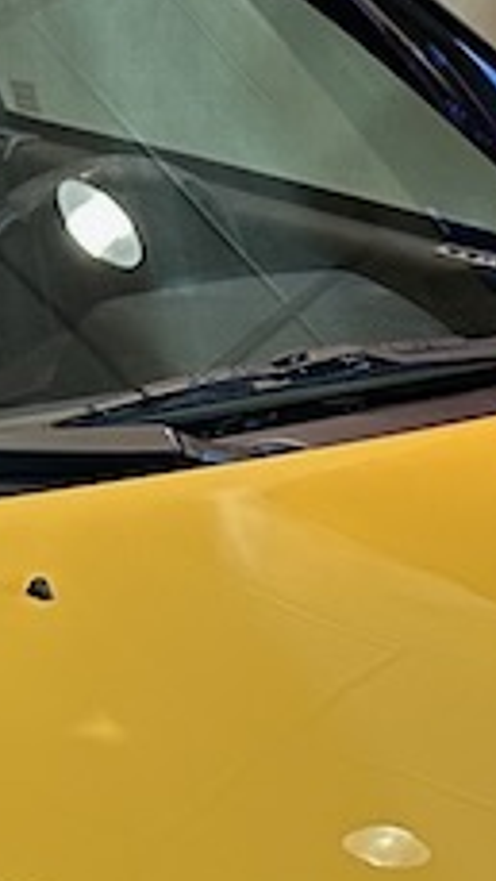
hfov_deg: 8.3
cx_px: 62
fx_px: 3410
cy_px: 1089
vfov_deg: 14.2
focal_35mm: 146
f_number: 1.78
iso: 200
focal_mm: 6.86
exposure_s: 1/120
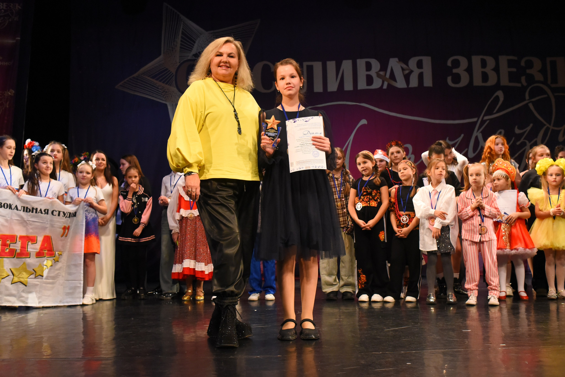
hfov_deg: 54.4
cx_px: 282
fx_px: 549
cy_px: 188
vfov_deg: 37.9
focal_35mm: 35
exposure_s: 1/250
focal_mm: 35
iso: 5000
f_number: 6.3
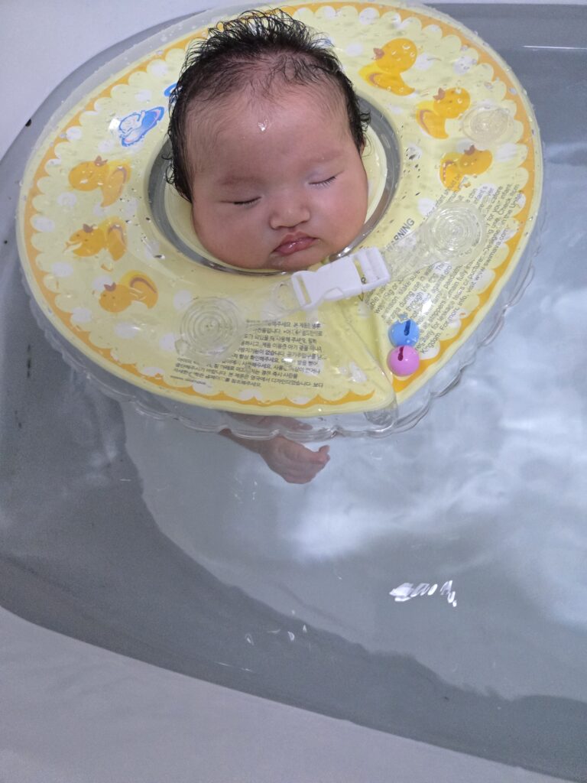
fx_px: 520
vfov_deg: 73.9
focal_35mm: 23
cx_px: 294
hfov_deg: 58.9
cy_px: 392
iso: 1250
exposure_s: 1/60
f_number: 1.8
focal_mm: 5.4
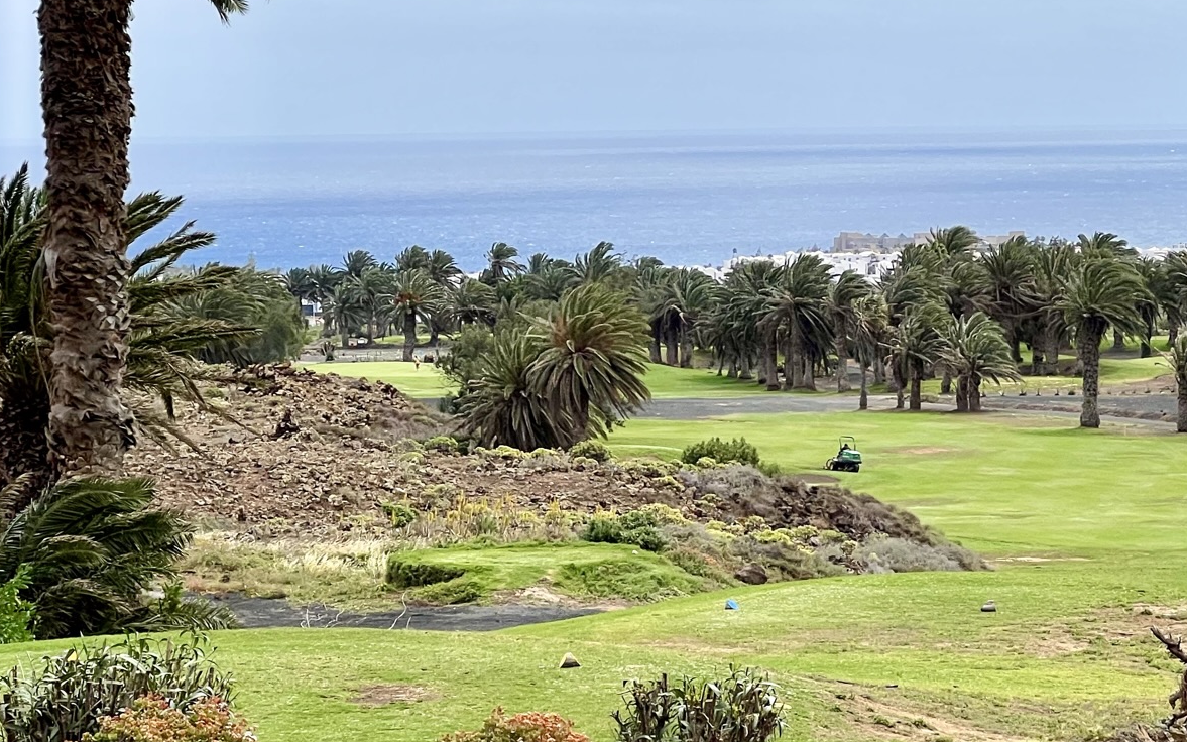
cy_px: 291
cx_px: 794
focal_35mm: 142
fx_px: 4594
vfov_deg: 9.2
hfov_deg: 14.7
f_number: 2.8
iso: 32
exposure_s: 1/1449
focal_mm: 9
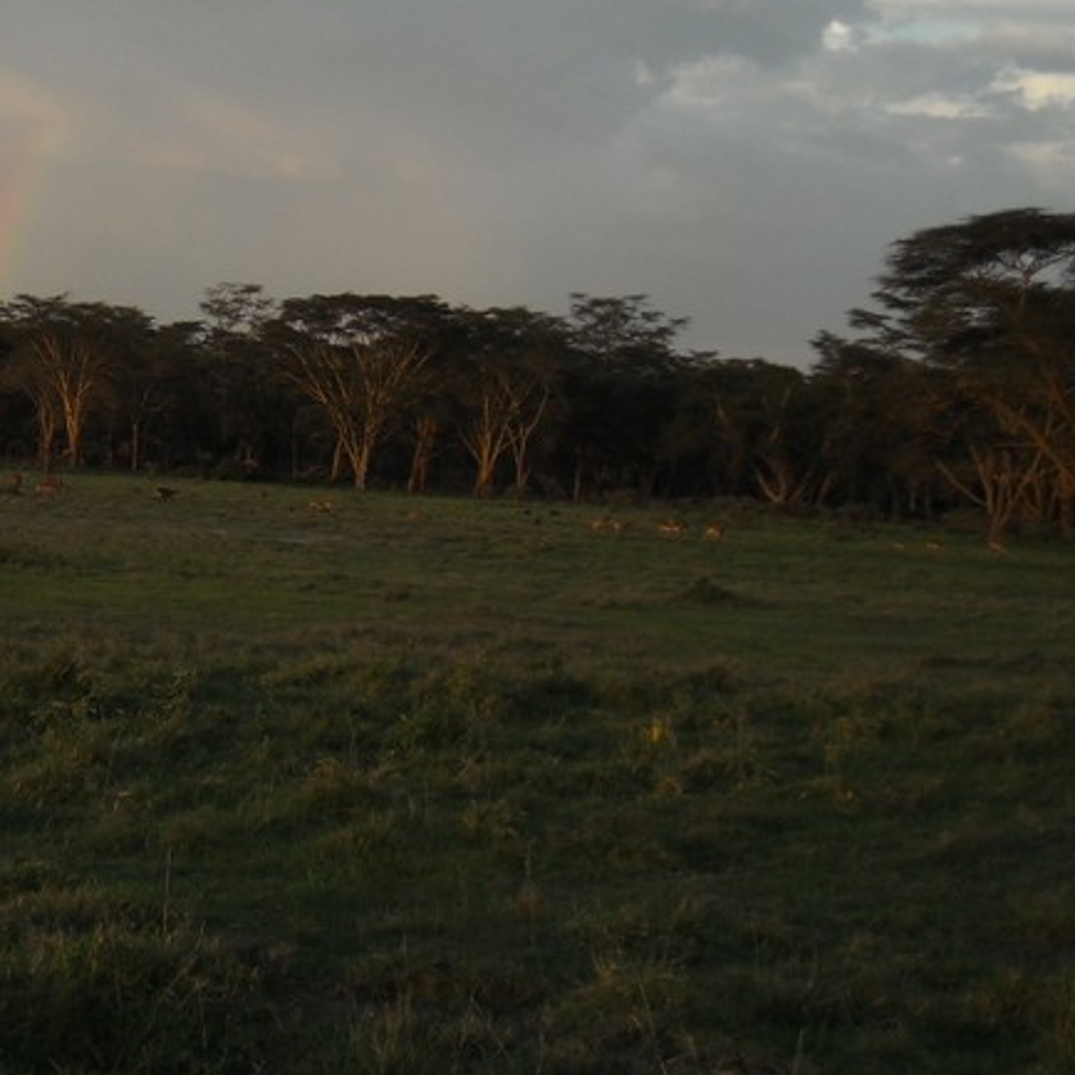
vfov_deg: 19.7
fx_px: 3092
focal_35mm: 88
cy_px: 433
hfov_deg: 19.4
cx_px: 131
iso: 64
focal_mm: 8.85
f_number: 3.3
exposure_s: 1/296
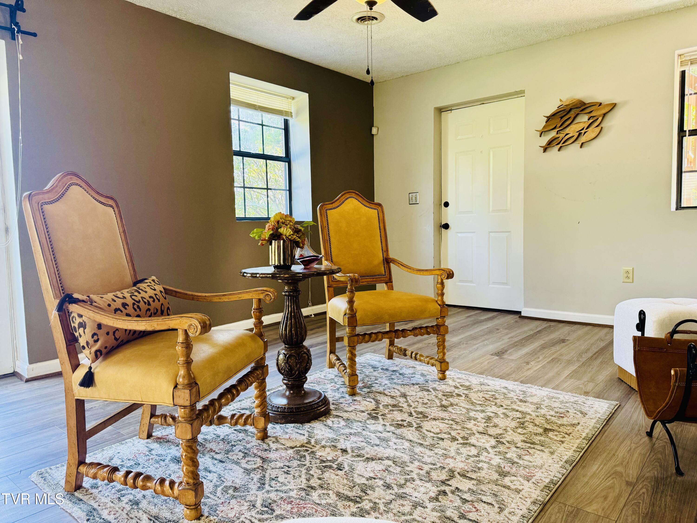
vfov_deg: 56.8
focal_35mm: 24
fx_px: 483
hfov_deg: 71.6
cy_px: 262
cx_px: 348
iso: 200
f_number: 1.78
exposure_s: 1/120
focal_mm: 6.76
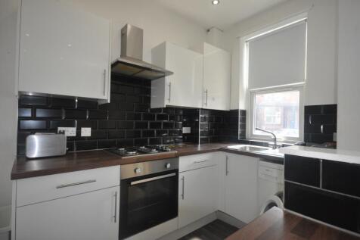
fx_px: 180
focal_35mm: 18
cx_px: 180
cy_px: 120
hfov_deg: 90.0
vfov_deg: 67.3
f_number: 7.1
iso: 1250
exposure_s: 1/200
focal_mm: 12
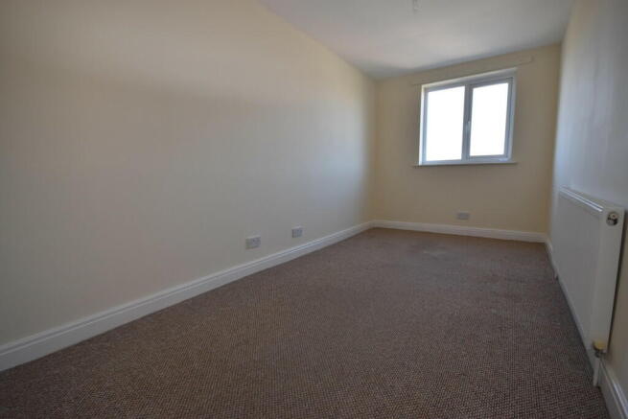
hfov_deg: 100.4
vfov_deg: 77.4
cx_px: 314
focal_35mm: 15
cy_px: 210
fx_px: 262
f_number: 5.6
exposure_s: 1/125
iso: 720
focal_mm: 10
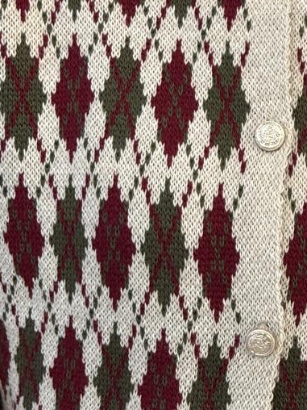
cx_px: 277
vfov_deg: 15.5
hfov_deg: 11.7
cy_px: 347
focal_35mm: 126
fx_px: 1490
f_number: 1.78
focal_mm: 6.76
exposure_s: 1/60
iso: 250
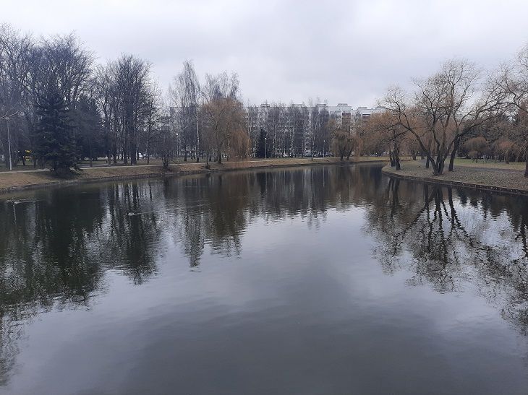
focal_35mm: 25
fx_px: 381
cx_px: 264
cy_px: 198
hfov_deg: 69.4
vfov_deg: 54.9
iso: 32
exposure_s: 1/317
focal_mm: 4.6
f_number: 2
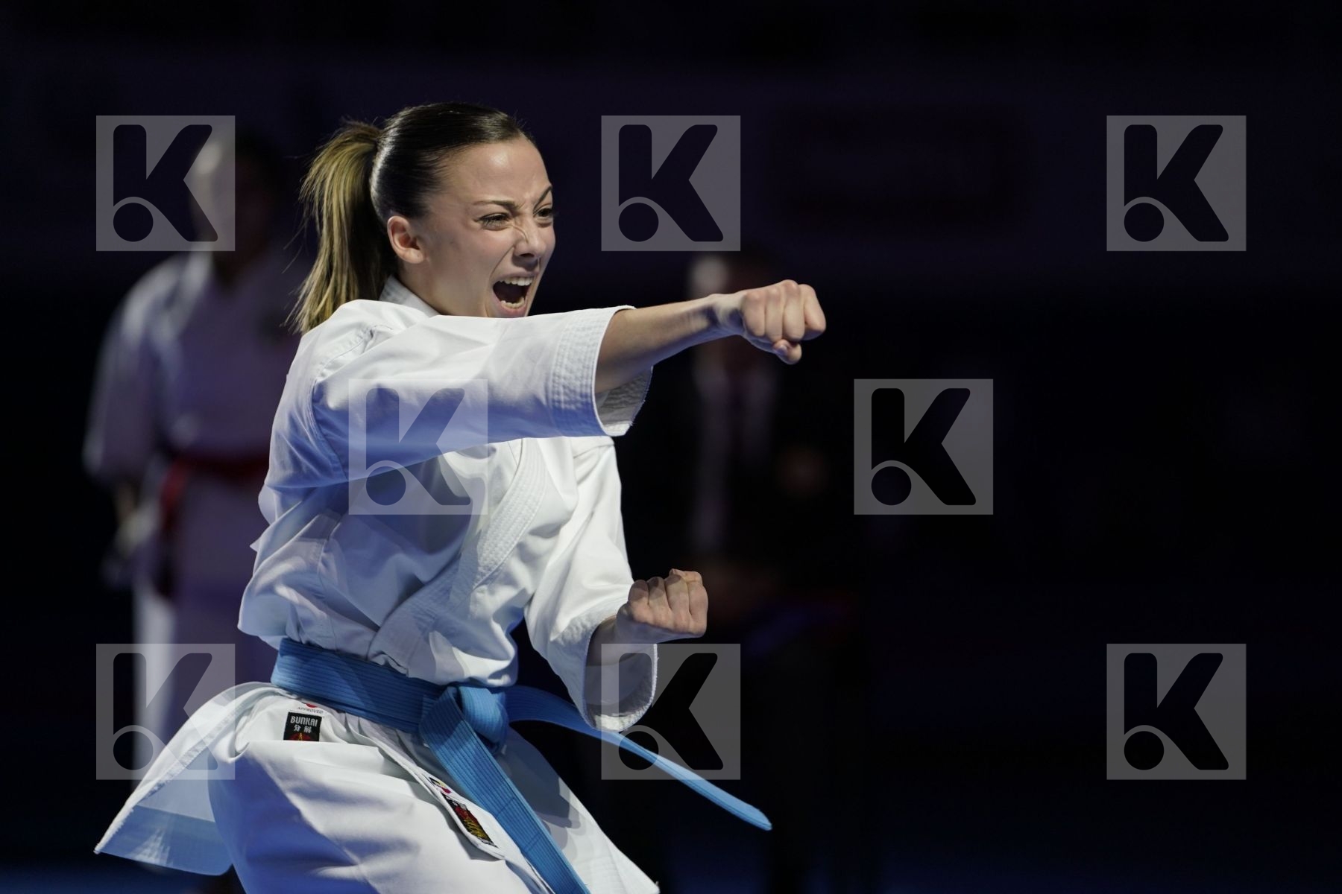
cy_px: 447
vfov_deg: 6.9
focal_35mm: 200
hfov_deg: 10.3
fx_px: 7455
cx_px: 671
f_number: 2.8
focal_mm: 200
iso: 640
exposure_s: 1/500
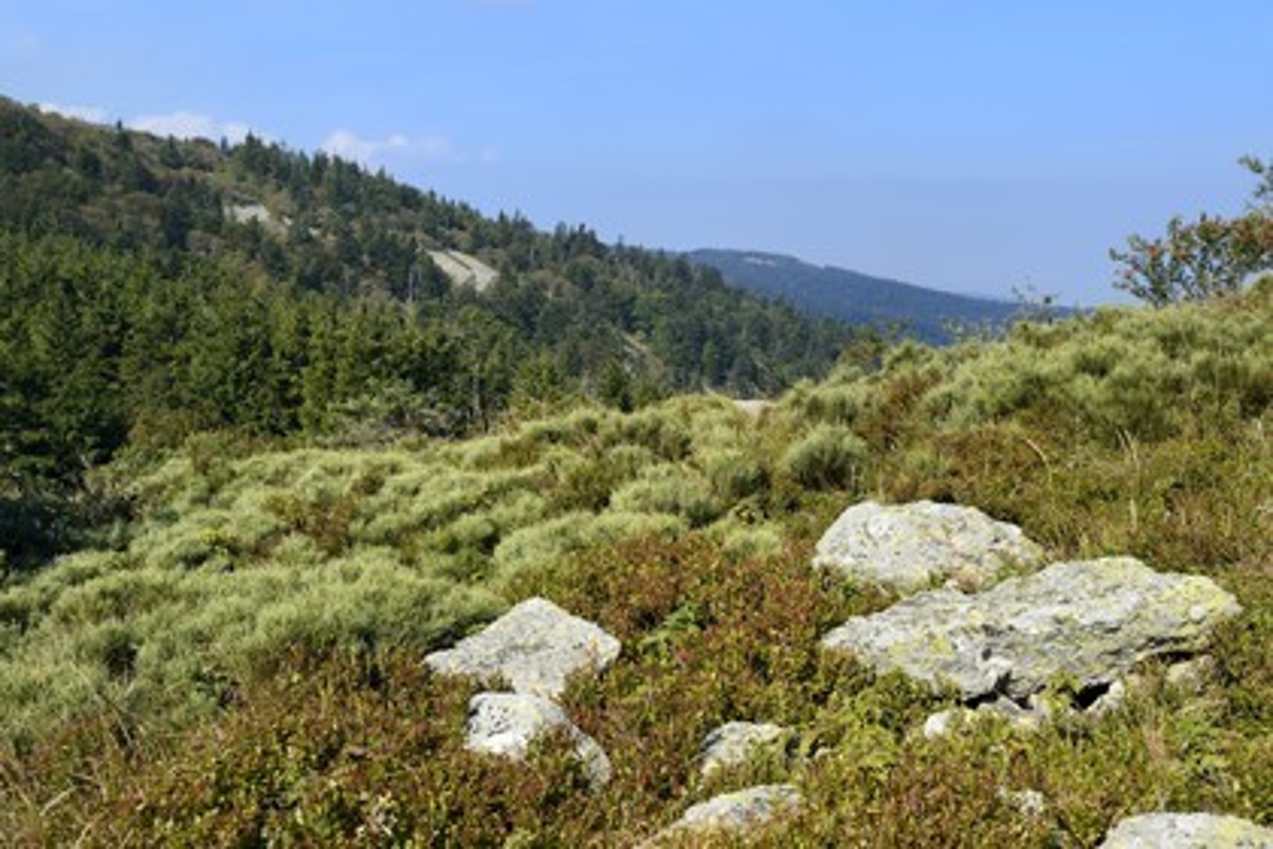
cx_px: 636
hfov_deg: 53.1
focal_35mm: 36
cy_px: 424
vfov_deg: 36.9
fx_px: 1273
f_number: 11
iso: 200
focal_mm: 36
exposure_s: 1/320
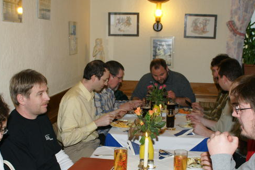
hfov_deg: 41.9
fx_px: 333
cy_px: 107
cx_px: 134
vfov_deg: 28.6
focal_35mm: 47
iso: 800
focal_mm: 24
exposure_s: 1/60
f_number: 5.6
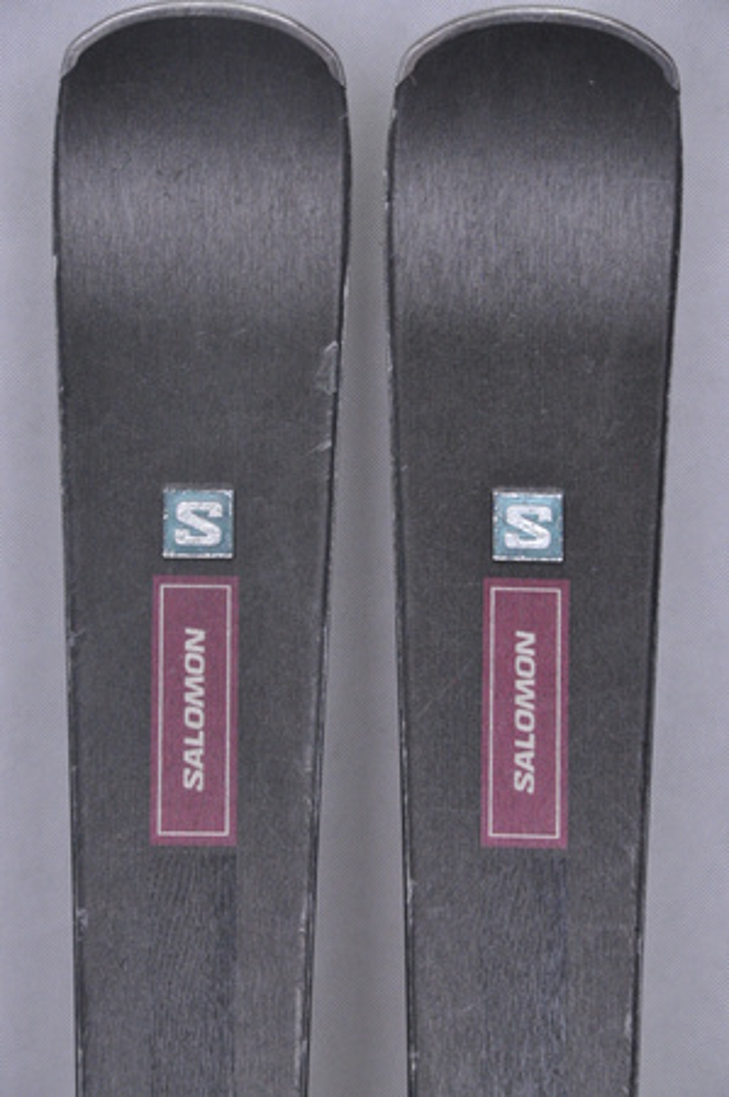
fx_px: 4795
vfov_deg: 13.1
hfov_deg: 8.7
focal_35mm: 158
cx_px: 364
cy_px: 548
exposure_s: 1/125
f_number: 9.5
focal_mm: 105
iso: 3200
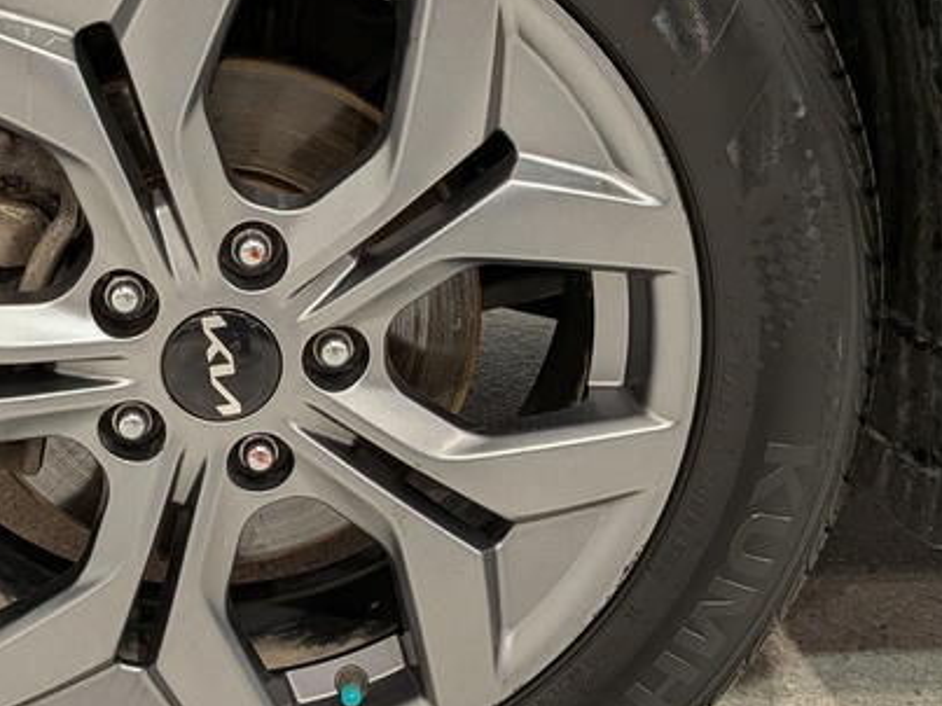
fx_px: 1659
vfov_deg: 24.0
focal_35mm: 61
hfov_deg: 31.1
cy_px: 299
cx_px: 222
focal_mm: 4.53
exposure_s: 1/25
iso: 31
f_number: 1.7
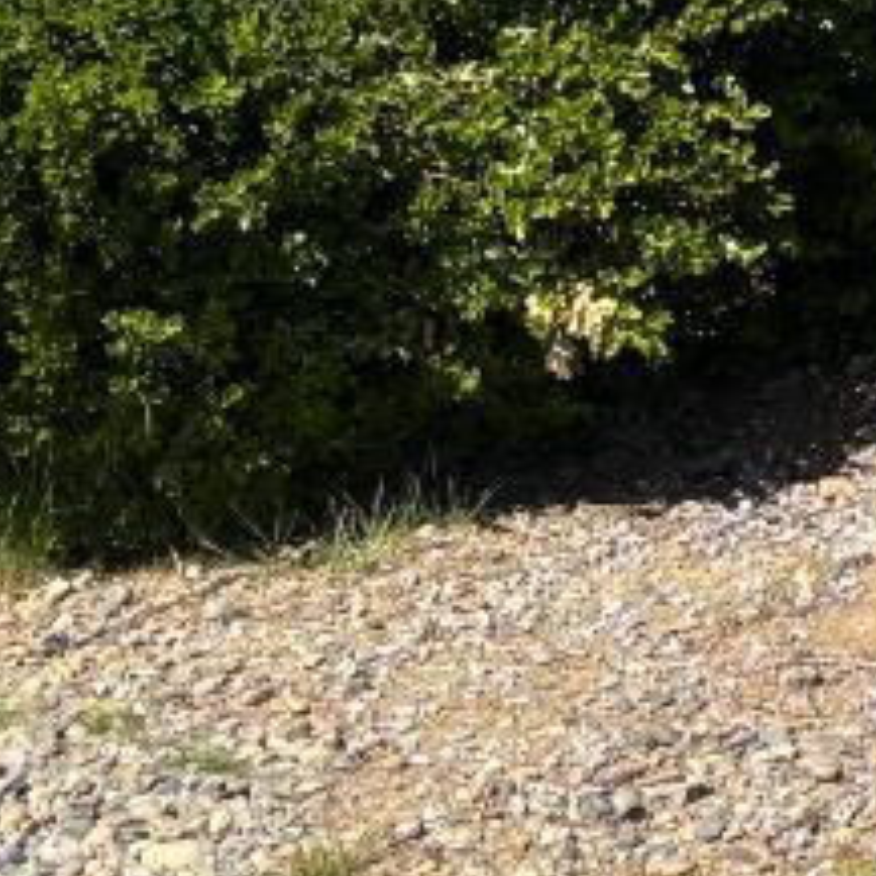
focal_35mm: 159
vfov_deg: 10.0
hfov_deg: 9.4
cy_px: -1035
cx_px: 2349
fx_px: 4552
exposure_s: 1/2639
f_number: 1.6
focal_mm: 5.96
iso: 50
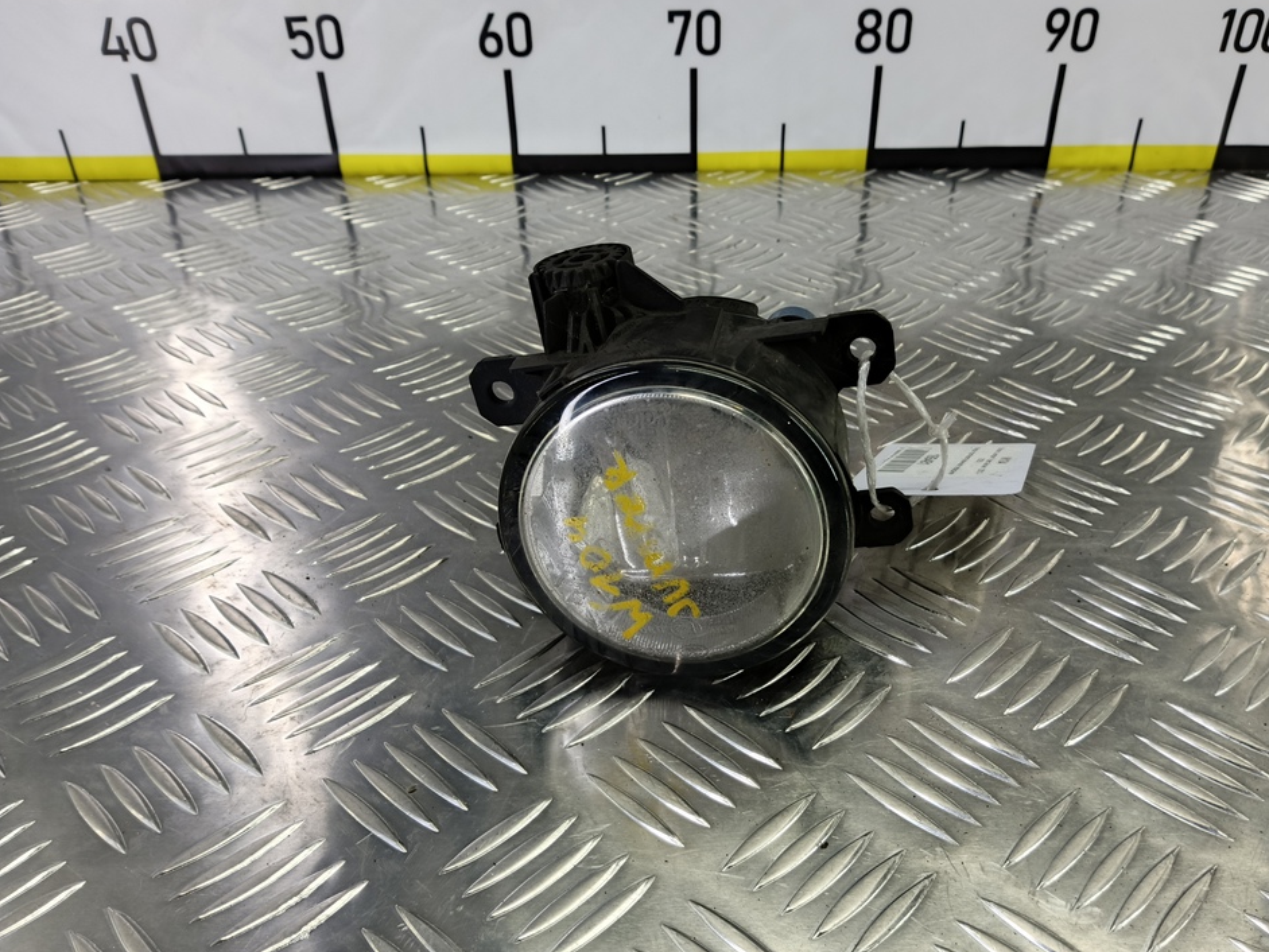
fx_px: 917
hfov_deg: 69.3
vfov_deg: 54.8
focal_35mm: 25
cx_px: 687
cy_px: 513
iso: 103
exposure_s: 1/33.3
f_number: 1.6
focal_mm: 4.11
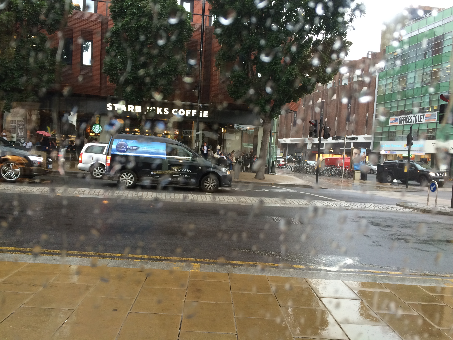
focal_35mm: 29
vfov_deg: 48.2
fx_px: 380
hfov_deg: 61.7
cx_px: 226
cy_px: 170
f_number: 2.2
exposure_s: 1/30
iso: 100
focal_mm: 4.15
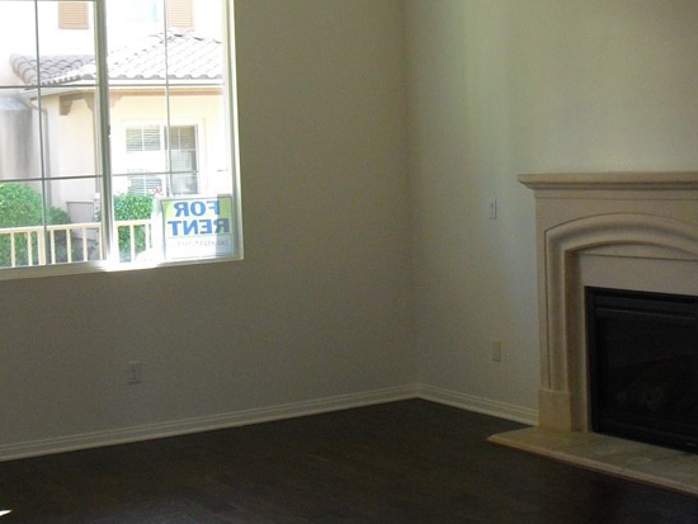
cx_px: 388
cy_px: 127
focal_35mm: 67
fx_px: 1352
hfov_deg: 28.9
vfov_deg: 21.7
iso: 400
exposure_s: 1/125
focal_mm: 6.3
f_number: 3.1
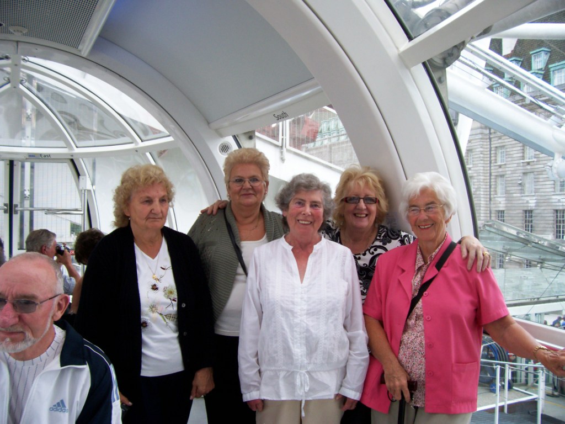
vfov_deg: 41.8
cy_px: 212
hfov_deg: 54.0
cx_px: 282
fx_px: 555
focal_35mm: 34
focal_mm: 5.6
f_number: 2.7
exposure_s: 1/219
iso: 80
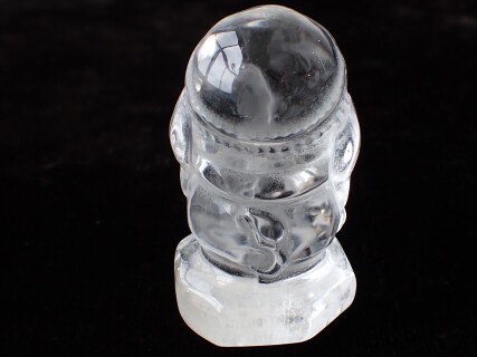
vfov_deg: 32.2
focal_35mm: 45
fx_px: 620
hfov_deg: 42.0
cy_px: 175
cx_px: 268
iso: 200
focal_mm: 5.4
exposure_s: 1/125
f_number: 3.2
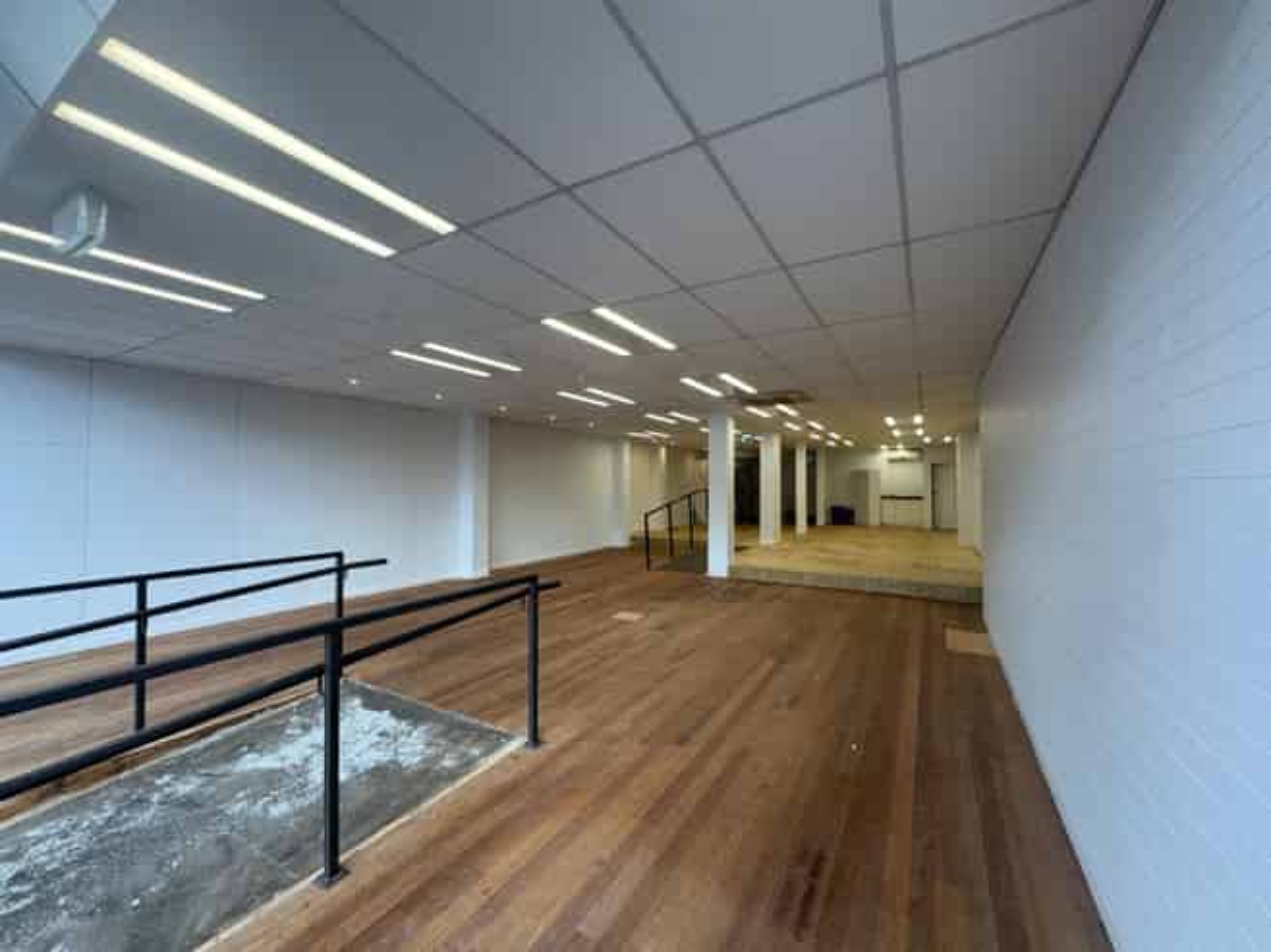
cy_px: 476
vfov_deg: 85.6
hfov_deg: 102.1
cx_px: 636
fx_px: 514
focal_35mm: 14
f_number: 2.2
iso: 64
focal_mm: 2.22
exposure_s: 1/99
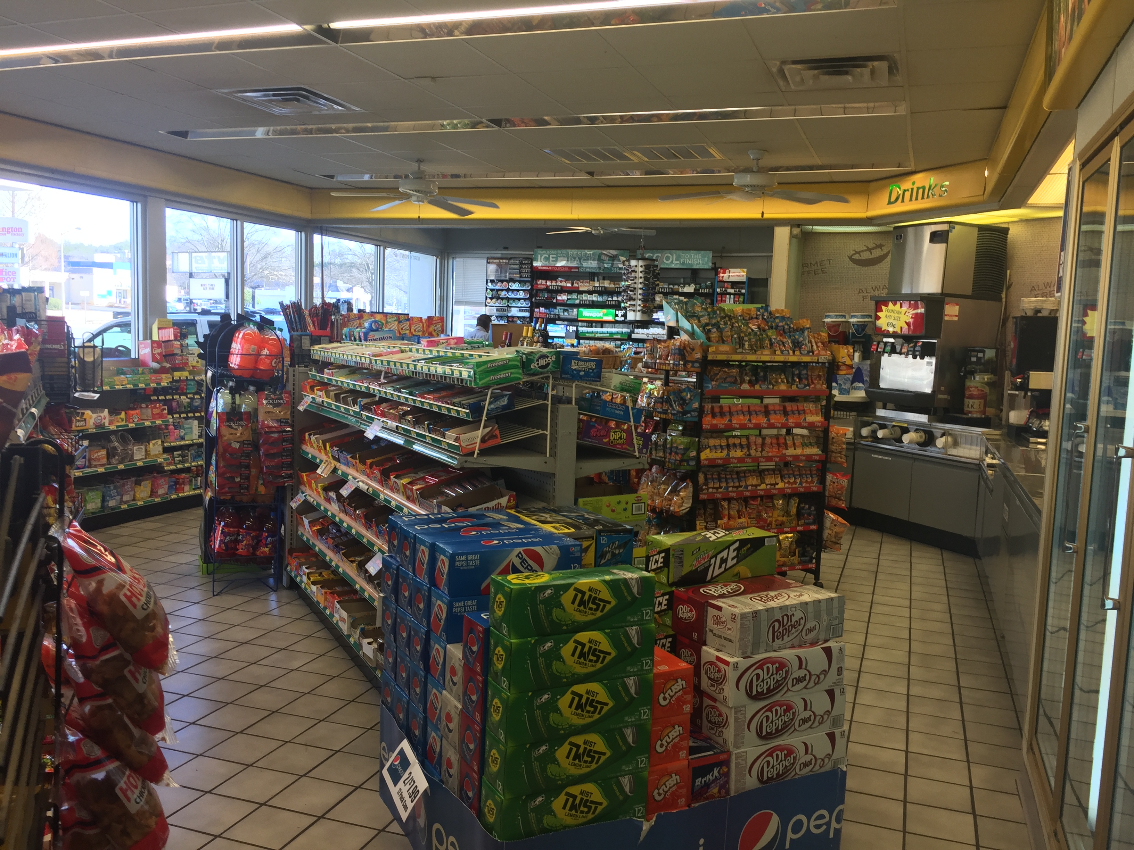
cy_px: 425
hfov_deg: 61.7
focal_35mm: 29
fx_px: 950
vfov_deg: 48.2
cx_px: 567
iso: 32
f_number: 2.2
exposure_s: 1/60
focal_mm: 4.15
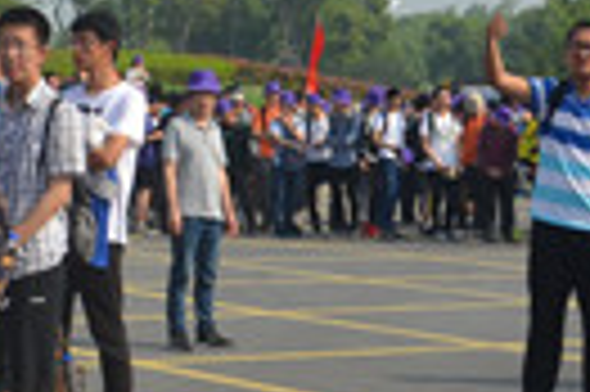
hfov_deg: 16.4
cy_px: -140
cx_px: 135
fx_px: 2030
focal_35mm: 124
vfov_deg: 10.7
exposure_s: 1/250
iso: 100
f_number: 8
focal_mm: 18
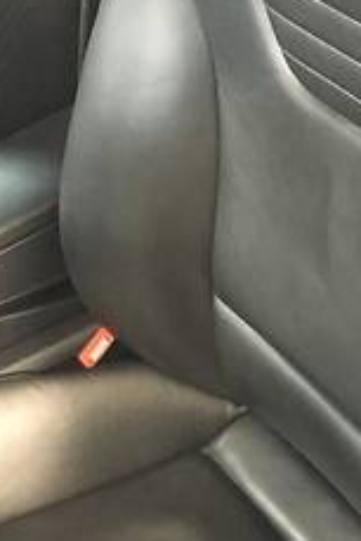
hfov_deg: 17.3
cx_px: 142
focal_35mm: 79
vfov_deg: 25.5
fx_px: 1186
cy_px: 357
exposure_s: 1/17
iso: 320
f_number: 2.2
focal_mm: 4.2
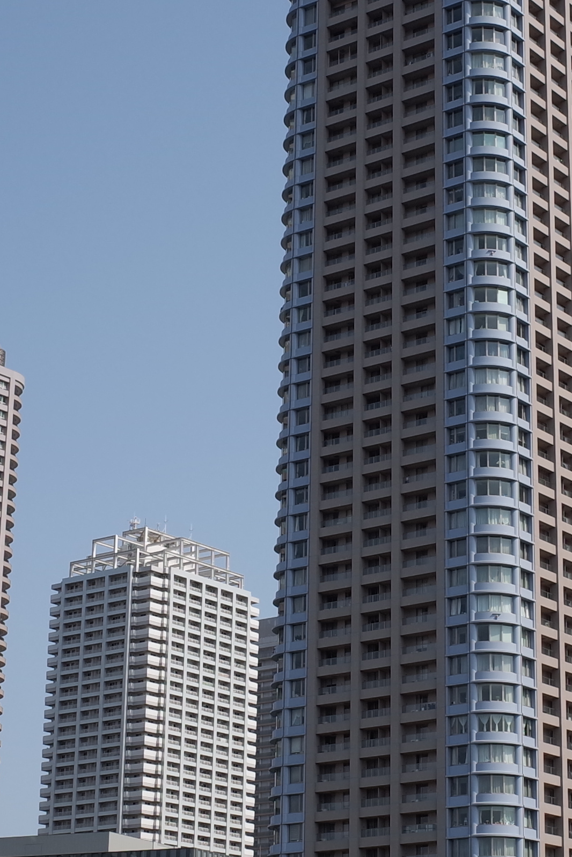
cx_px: 419
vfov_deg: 23.6
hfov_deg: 15.8
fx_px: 2050
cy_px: 446
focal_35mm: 86
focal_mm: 18.3
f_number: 5.6
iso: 100
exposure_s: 1/640
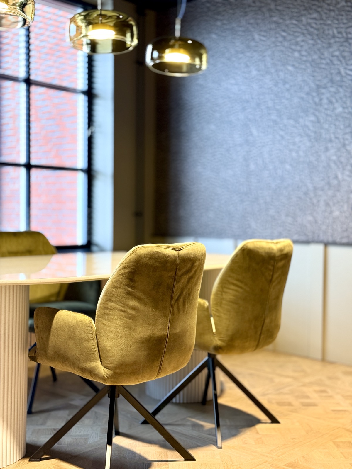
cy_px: 234
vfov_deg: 39.7
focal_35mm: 48
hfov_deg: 30.3
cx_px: 176
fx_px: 651
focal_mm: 6.76
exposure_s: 1/33
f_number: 1.78
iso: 250
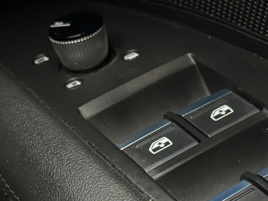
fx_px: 1053
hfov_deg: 14.4
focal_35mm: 136
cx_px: 219
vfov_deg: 10.9
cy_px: 152
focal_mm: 6.76
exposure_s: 1/78
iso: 100
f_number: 1.78
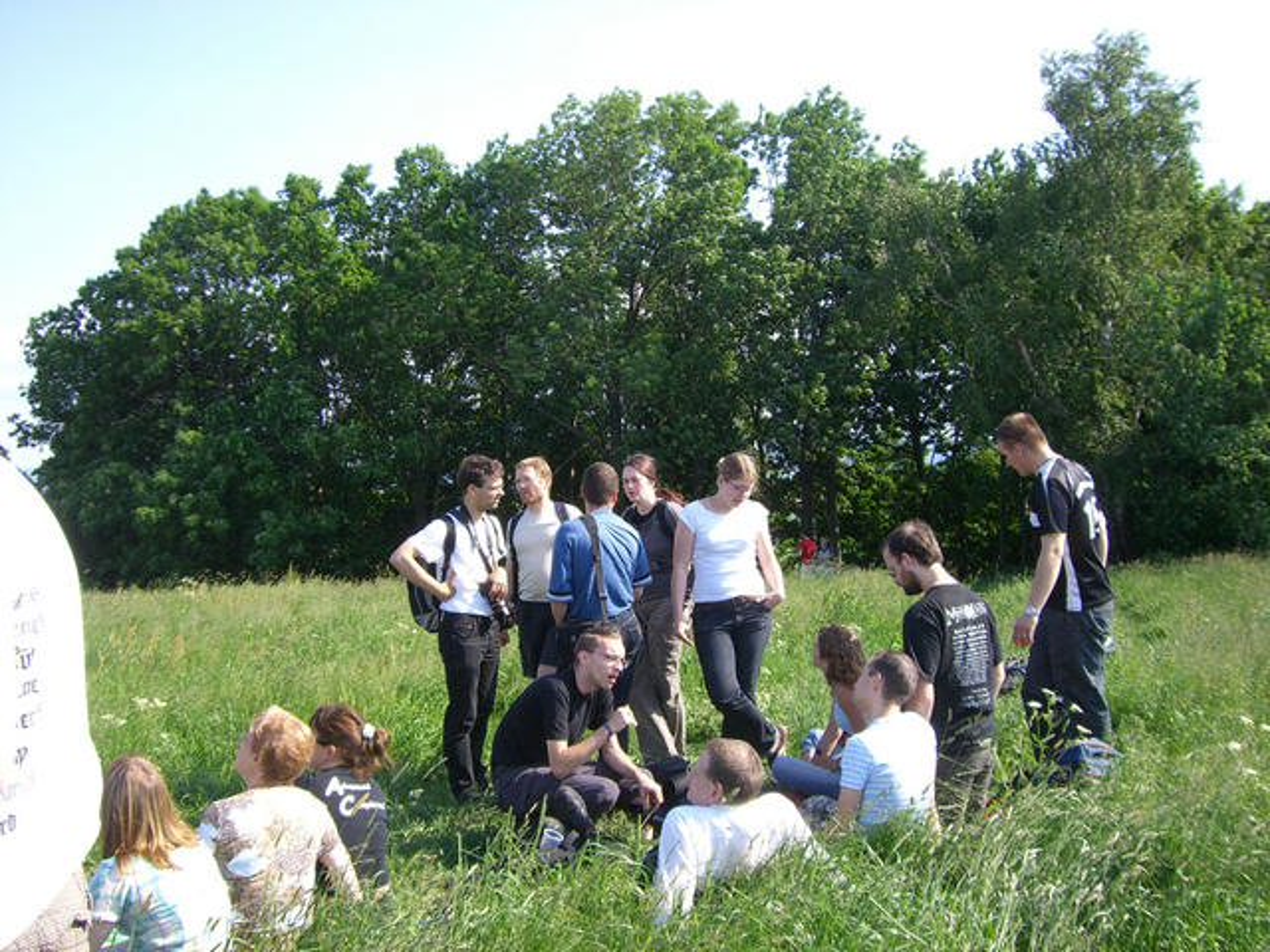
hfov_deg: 49.0
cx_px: 635
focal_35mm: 38
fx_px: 1394
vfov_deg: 37.7
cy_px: 476
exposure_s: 1/200
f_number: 4.3
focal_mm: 6.2
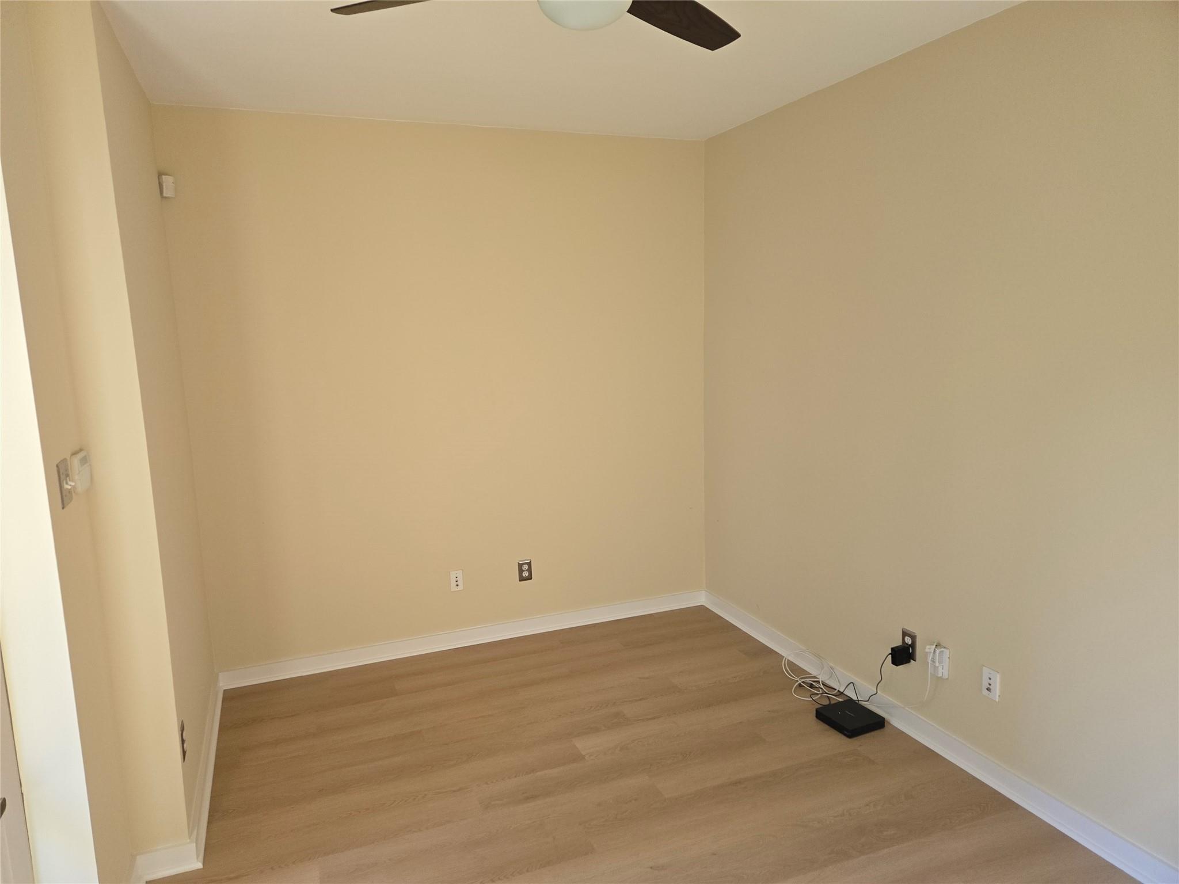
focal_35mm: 23
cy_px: 442
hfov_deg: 73.9
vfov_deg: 58.9
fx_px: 783
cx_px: 590
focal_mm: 5.4
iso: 200
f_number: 1.8
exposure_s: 1/180
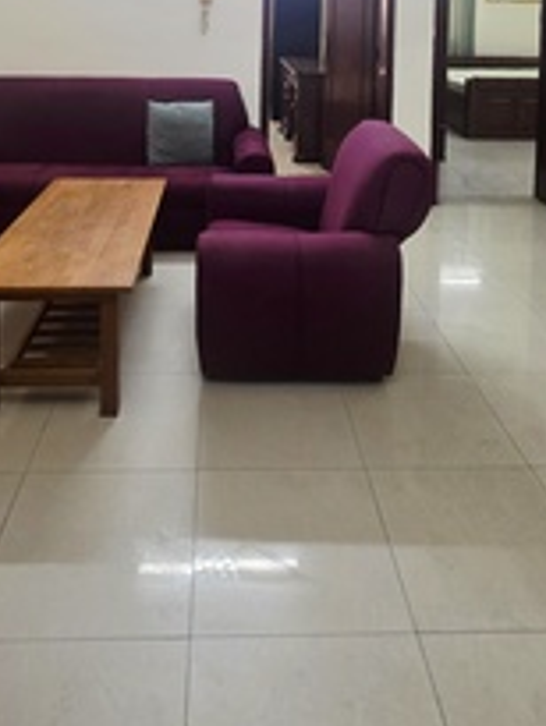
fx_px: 609
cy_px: 23
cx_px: 239
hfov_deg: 48.2
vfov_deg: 51.3
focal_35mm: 29
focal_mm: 2.2
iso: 200
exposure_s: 1/101
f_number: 1.9
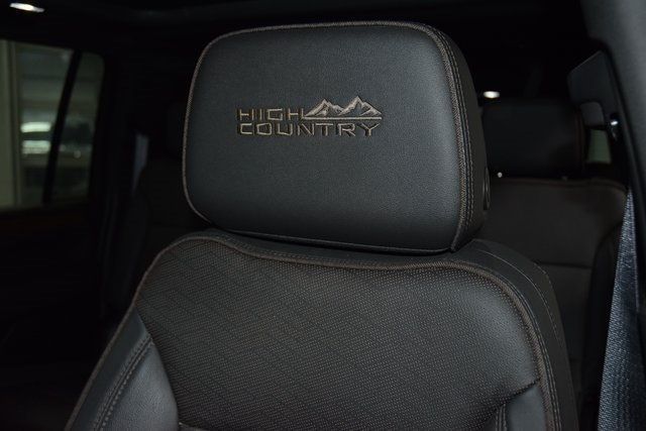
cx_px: 323
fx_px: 673
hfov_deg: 51.3
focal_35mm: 38
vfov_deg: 35.5
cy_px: 216
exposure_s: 1/100
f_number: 3.8
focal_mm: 25
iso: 1400
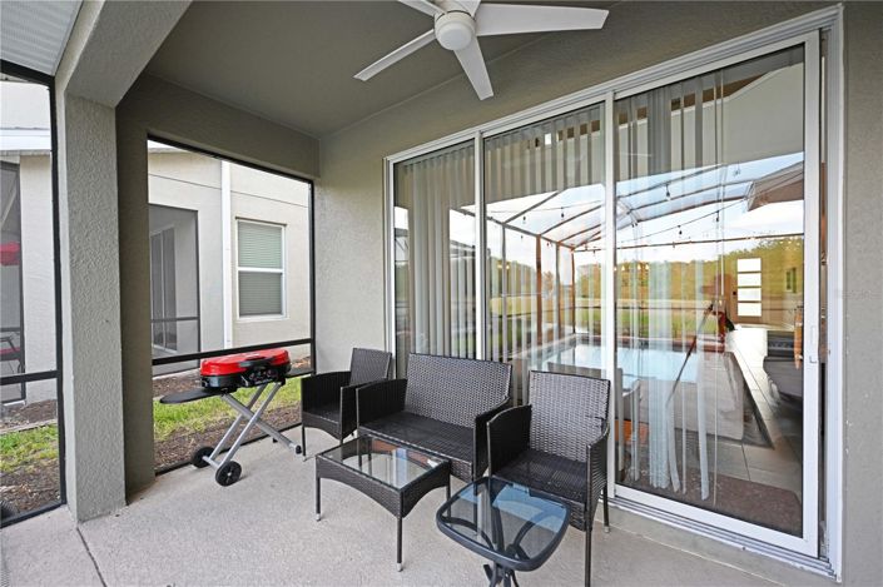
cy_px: 294
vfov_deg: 81.1
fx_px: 343
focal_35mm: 14
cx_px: 442
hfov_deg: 104.3
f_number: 2.8
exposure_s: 1/250
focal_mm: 14
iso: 400
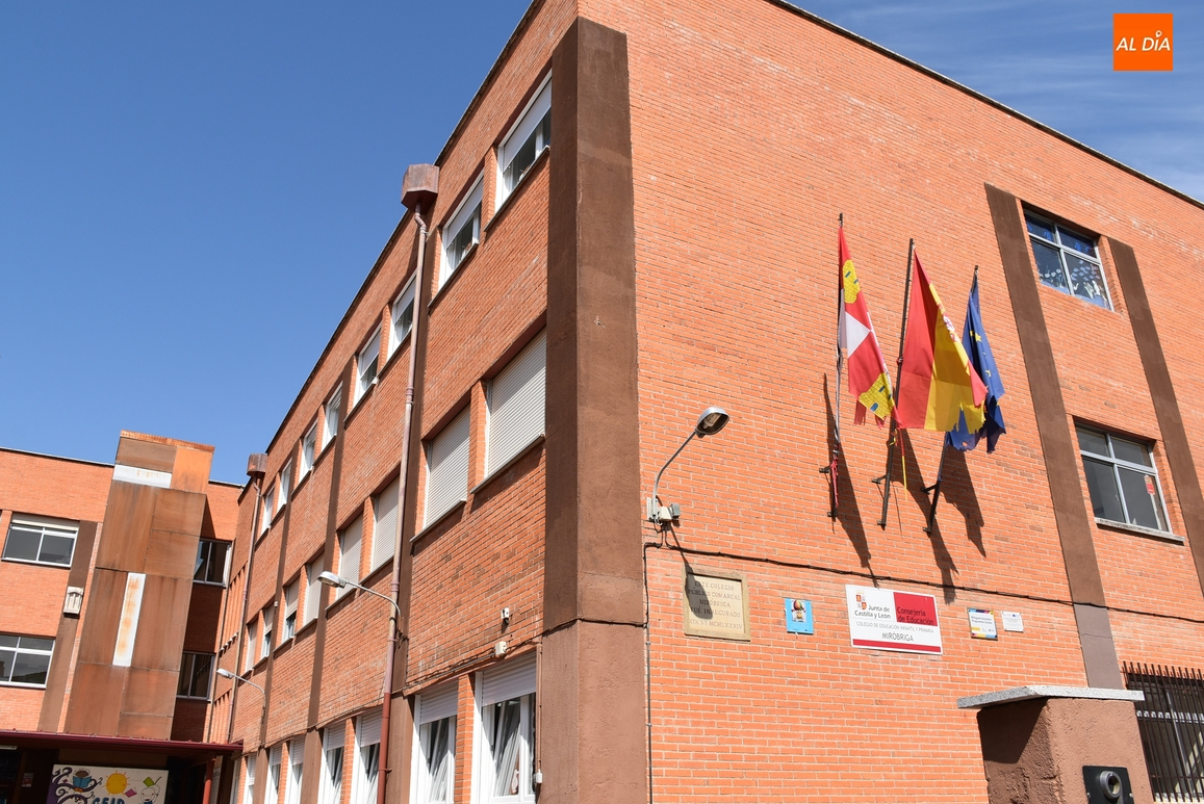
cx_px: 590
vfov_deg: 46.5
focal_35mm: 28
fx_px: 937
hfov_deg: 65.4
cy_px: 389
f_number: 10
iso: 200
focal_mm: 18
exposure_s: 1/400
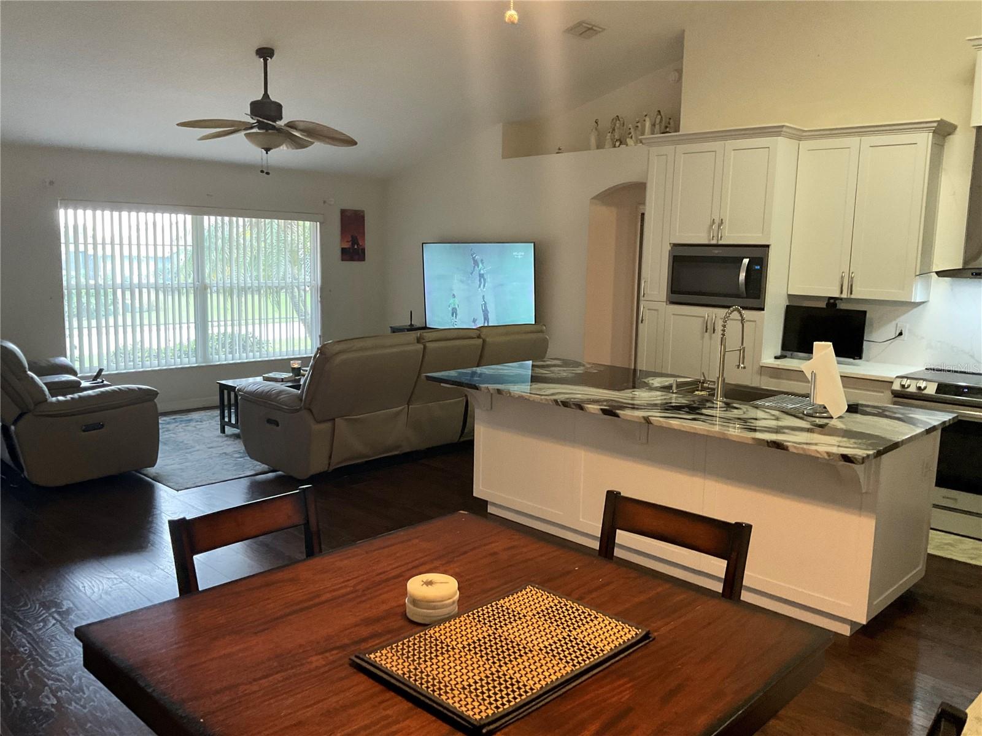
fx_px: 823
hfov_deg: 61.7
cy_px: 368
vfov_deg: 48.2
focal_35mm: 29
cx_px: 491
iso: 250
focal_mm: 3
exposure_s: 1/60
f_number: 1.8
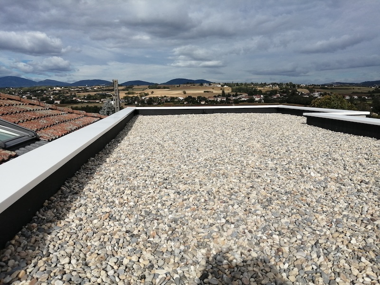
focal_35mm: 26
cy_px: 142
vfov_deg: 53.1
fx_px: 285
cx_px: 190
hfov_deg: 67.3
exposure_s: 1/2421
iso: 50
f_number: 1.8
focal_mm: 3.46
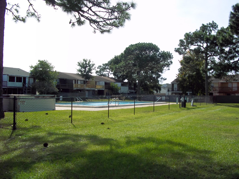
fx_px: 249
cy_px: 90
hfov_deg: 51.4
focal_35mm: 36
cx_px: 120
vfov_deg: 39.7
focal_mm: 6.5
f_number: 8
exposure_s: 1/200
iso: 80
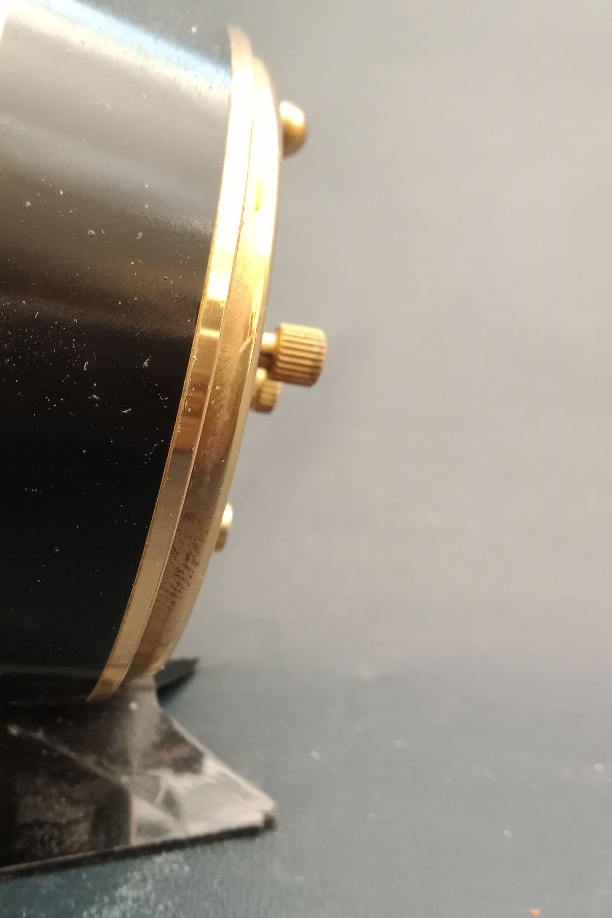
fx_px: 1147
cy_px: 465
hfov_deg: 28.9
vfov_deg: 43.6
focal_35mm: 45
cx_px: 78
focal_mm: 3.54
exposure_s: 1/33.3
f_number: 2
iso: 468
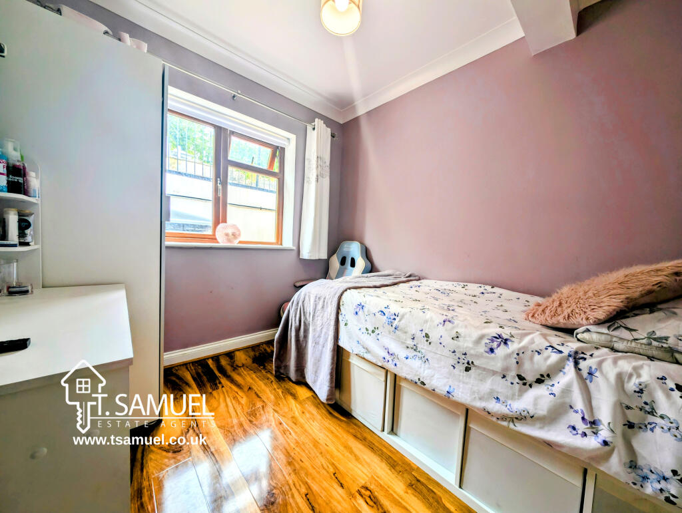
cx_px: 341
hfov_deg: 110.5
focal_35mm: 12
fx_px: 237
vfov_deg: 94.6
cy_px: 256
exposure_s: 1/165
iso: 41
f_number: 1.95
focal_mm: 2.23
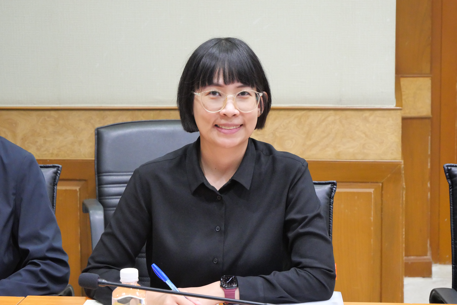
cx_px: 228
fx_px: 1232
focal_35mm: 97
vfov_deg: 14.1
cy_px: 152
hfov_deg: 21.0
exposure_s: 1/30
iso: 3200
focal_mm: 47
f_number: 5.6
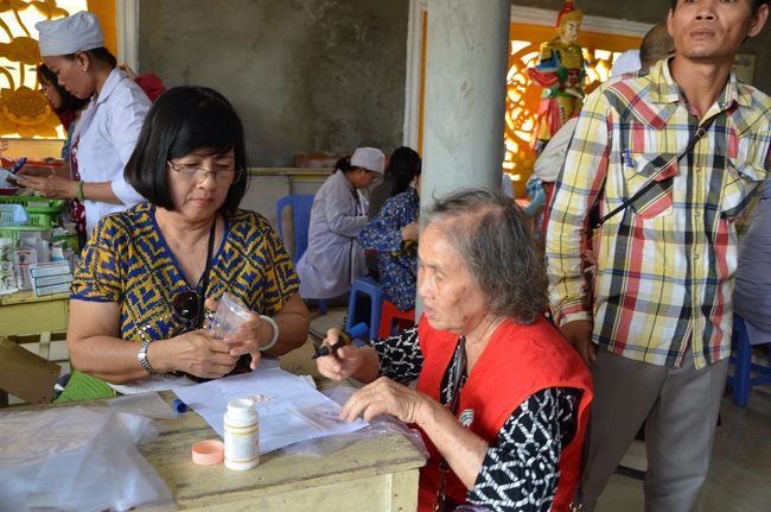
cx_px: 386
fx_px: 706
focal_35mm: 33
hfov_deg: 57.3
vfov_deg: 39.8
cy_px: 256
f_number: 4.5
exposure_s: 1/80
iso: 640
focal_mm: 22
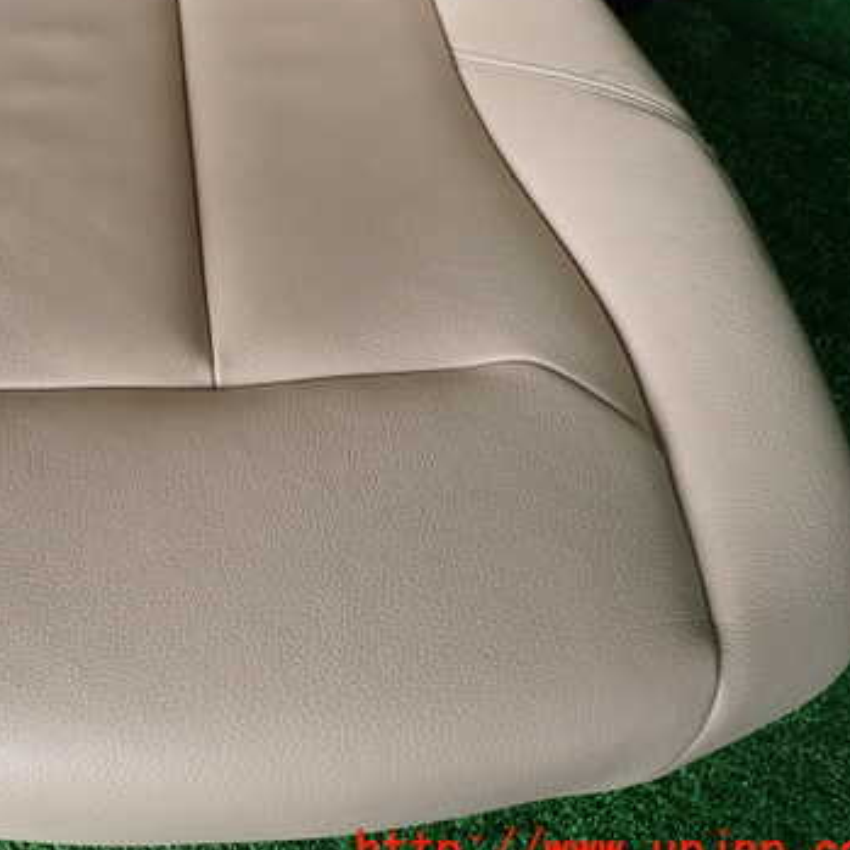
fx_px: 1056
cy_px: 336
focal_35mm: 38
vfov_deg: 43.6
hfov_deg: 42.0
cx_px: 175
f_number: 2.8
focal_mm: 4.5
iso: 100
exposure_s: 1/160
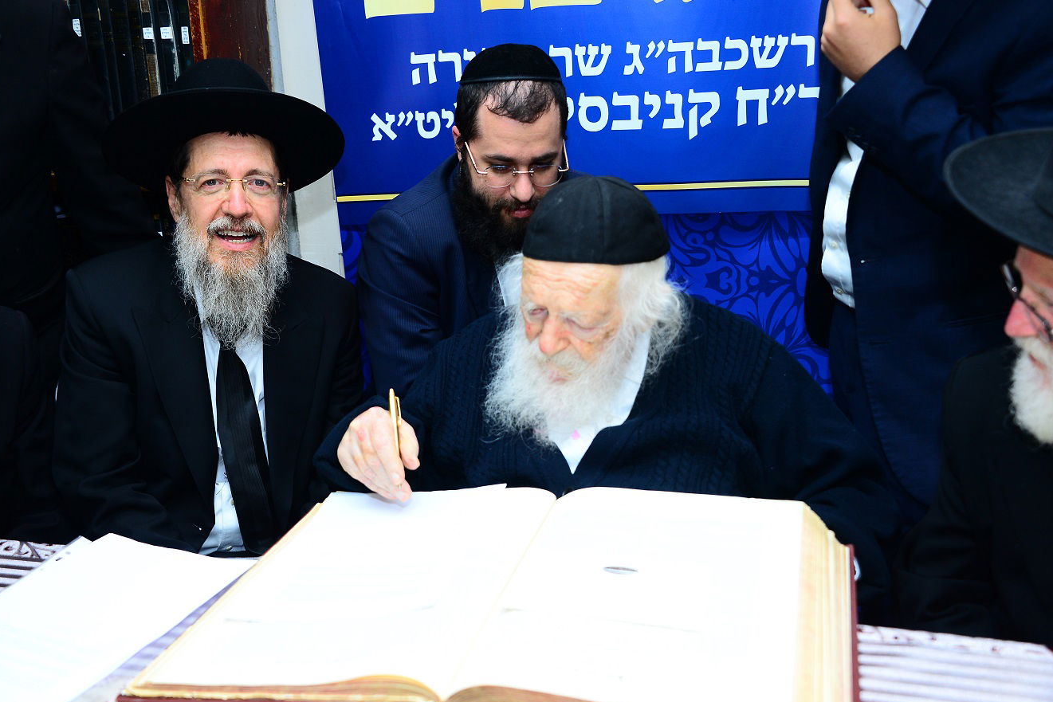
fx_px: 1199
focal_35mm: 41
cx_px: 534
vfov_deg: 32.6
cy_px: 347
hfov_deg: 47.4
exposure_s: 1/160
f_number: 5.6
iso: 1000
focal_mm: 40
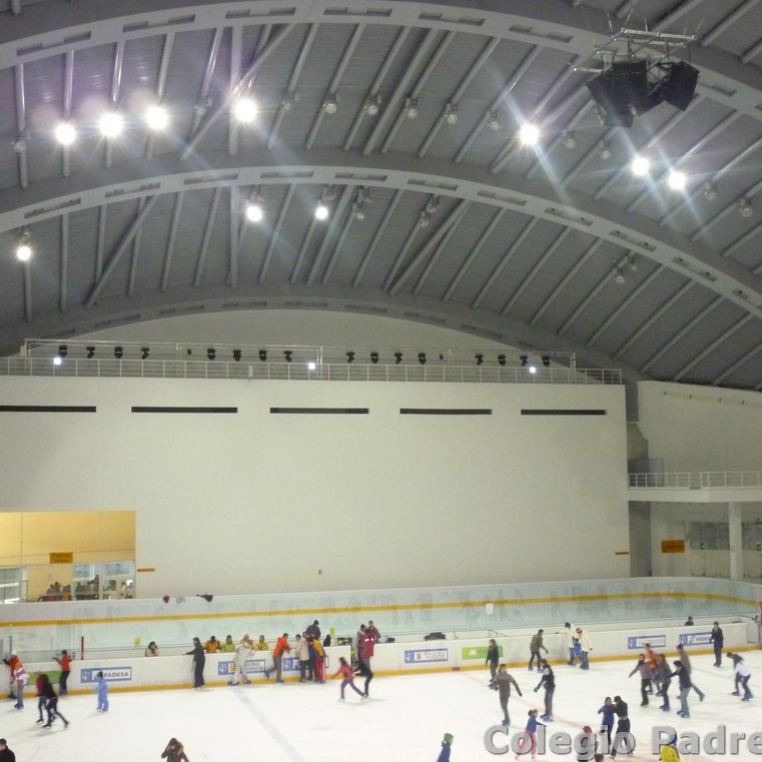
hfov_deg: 38.3
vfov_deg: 38.3
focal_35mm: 44
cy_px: 380
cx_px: 412
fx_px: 1096
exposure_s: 1/30
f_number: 4
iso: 640
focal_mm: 6.5
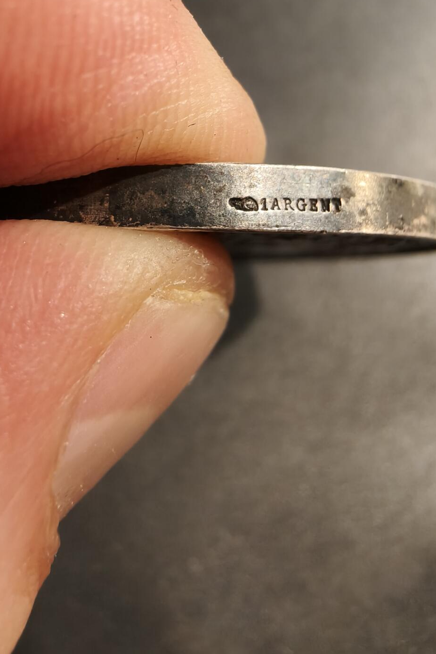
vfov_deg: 60.3
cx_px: 292
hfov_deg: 41.8
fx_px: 563
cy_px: 328
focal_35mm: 31
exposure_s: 1/100
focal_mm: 2.32
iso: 320
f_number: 2
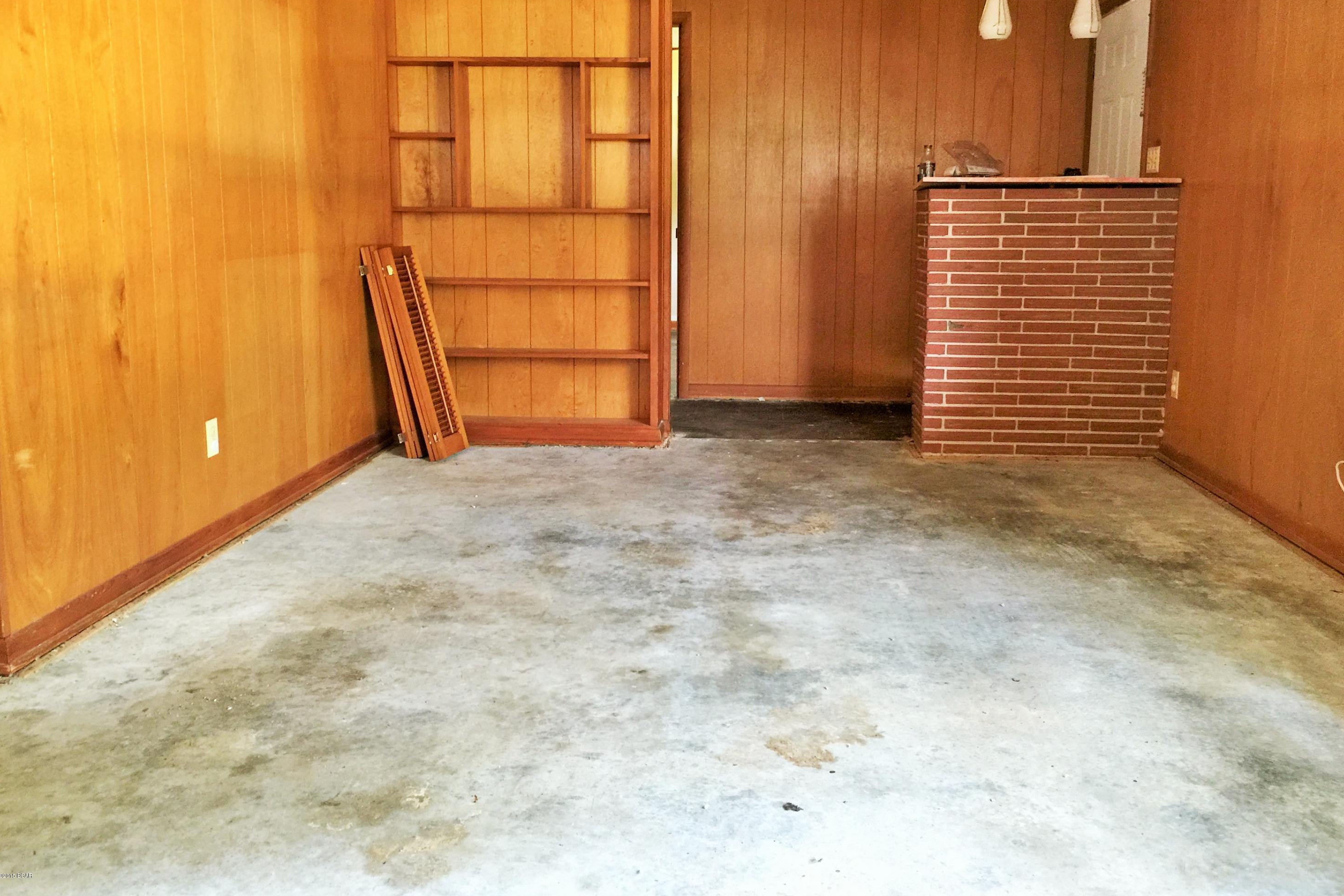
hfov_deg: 60.3
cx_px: 687
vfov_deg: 42.2
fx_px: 1157
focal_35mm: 31
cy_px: 390
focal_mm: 4.15
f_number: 2.2
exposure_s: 1/4
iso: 64
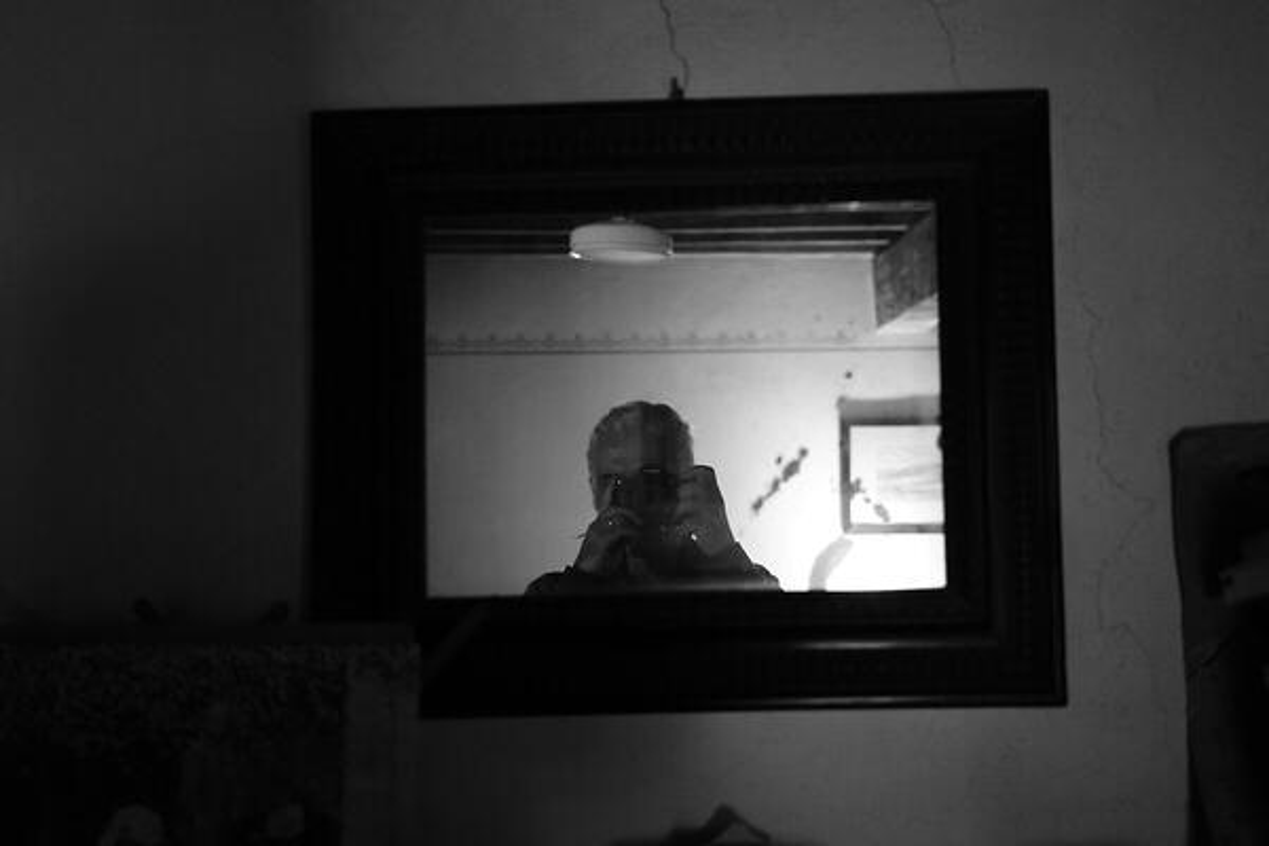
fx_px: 1234
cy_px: 423
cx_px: 634
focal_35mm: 35
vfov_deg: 37.9
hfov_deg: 54.4
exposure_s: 1/15
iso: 6400
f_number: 2.8
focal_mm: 35
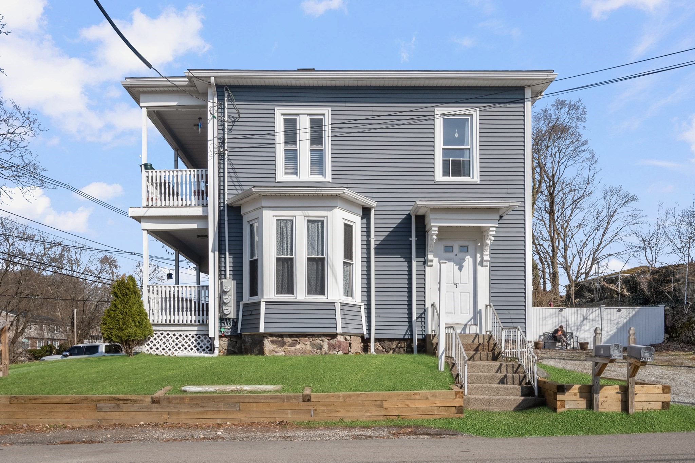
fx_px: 521
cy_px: 232
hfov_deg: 67.4
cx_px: 348
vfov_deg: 47.9
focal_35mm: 27
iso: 400
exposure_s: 1/500
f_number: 14
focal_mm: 18
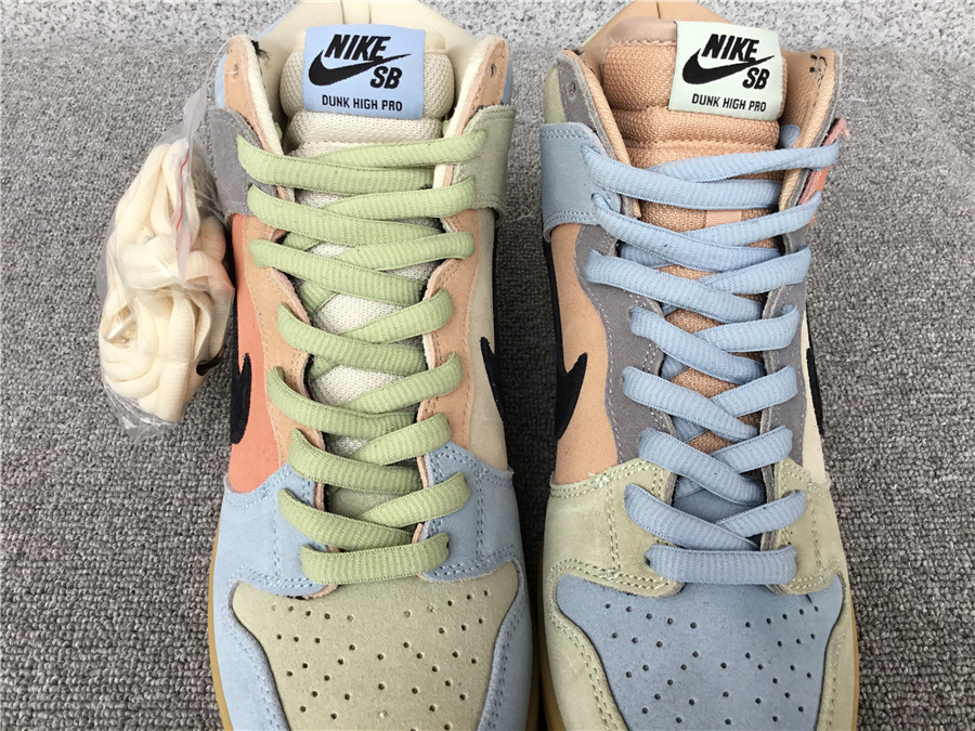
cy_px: 366
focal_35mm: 31
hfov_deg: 58.4
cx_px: 488
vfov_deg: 45.4
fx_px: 873
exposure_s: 1/100
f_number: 2.4
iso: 40
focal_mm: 3.3
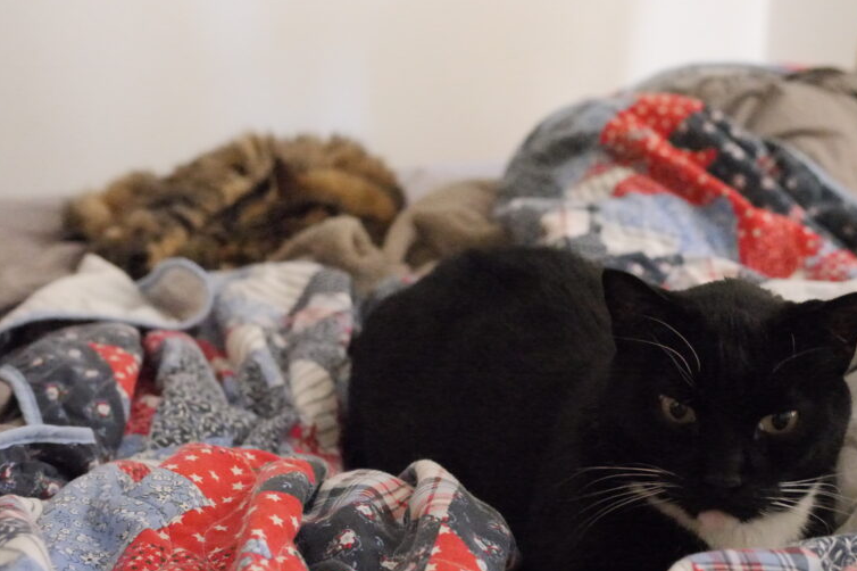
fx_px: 1261
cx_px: 433
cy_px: 305
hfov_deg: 37.5
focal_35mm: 53
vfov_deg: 25.5
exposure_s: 1/50
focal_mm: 25
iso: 12800
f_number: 2.8
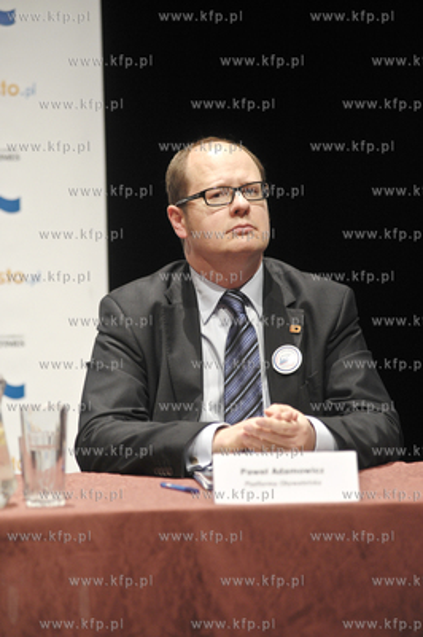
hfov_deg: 12.2
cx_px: 212
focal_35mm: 112
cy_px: 318
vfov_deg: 18.3
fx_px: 1977
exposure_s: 1/200
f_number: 3.2
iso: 1600
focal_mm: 112
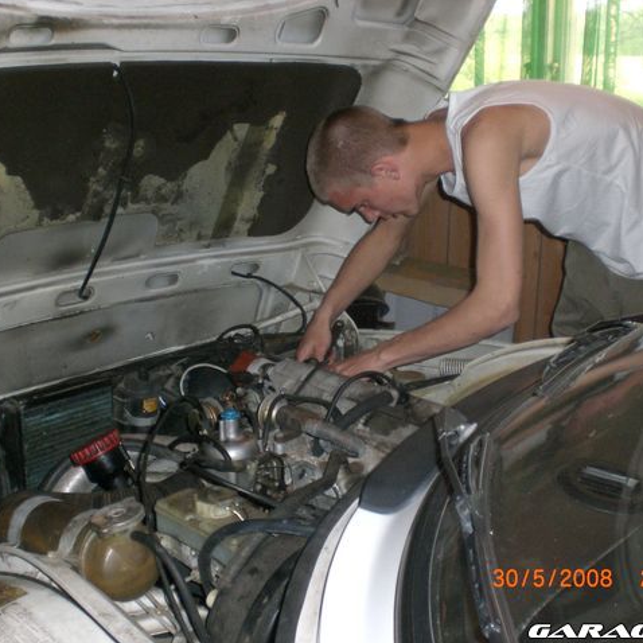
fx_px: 946
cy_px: 322
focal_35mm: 45
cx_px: 328
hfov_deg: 37.6
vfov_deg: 37.6
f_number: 3.1
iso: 200
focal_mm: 6.3
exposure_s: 1/30
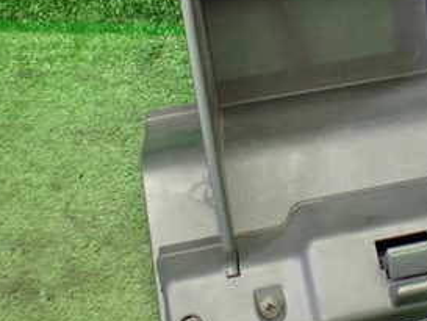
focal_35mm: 66
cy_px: 91
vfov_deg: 22.1
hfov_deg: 28.9
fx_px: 814
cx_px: 319
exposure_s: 1/100
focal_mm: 5.4
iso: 800
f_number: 2.3
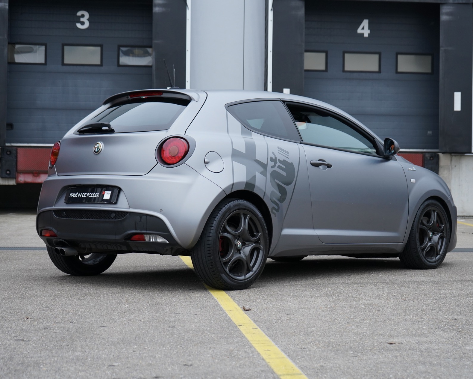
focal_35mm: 73
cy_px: 189
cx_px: 258
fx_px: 1022
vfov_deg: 21.0
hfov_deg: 26.1
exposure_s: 1/160
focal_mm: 64
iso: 1250
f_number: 5.6
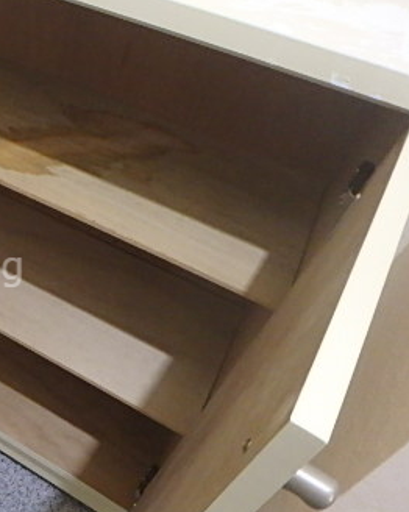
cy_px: 268
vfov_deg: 45.8
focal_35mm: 40
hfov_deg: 31.5
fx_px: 606
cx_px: -76
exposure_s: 1/15
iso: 800
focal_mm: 3.7
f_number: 3.5
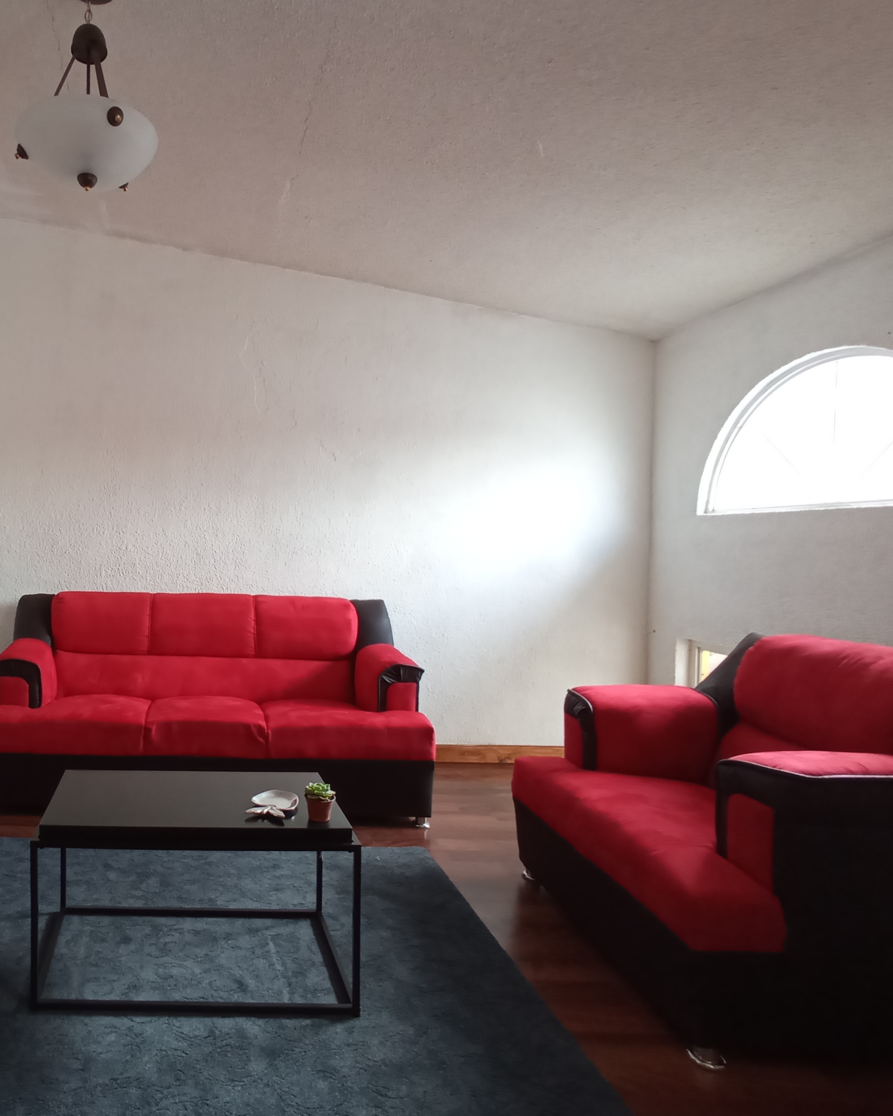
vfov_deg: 80.4
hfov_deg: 62.1
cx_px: 173
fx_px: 661
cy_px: 556
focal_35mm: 20
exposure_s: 1/30
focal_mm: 1.65
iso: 248
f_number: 2.2
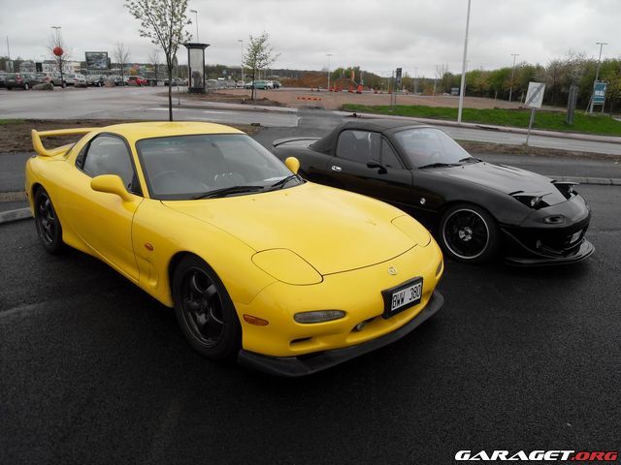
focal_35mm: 28
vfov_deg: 49.7
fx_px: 502
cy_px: 232
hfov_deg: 63.4
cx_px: 310
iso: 80
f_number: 7.1
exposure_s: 1/90
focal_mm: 6
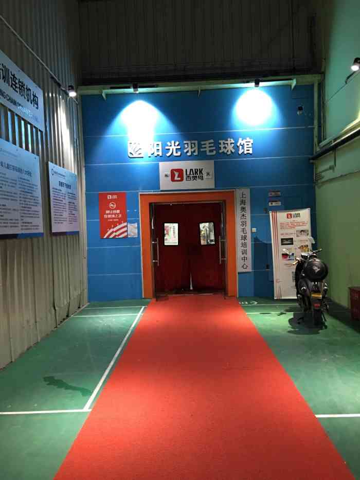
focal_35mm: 29
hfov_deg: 48.2
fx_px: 402
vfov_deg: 61.7
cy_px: 240
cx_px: 180
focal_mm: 4.15
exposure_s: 1/10
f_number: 2.2
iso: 80
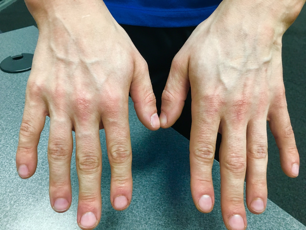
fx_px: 256
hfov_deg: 61.7
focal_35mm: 29
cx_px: 153
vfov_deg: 48.2
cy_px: 115
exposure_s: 1/30
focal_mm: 4.15
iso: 125
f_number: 2.2
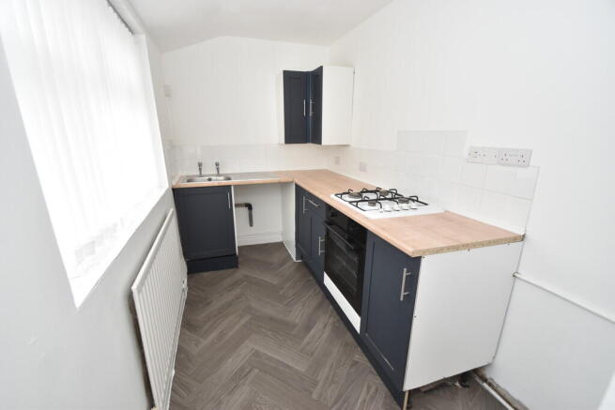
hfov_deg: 100.4
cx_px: 308
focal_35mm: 15
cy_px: 205
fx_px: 256
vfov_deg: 77.4
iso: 560
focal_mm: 10
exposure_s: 1/125
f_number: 5.6
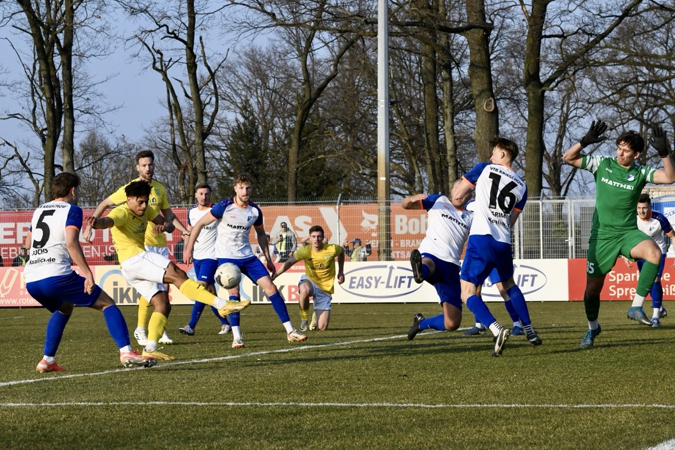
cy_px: 225
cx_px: 338
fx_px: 2250
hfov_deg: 17.1
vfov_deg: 11.4
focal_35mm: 120
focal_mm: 120
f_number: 13
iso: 2500
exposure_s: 1/1600
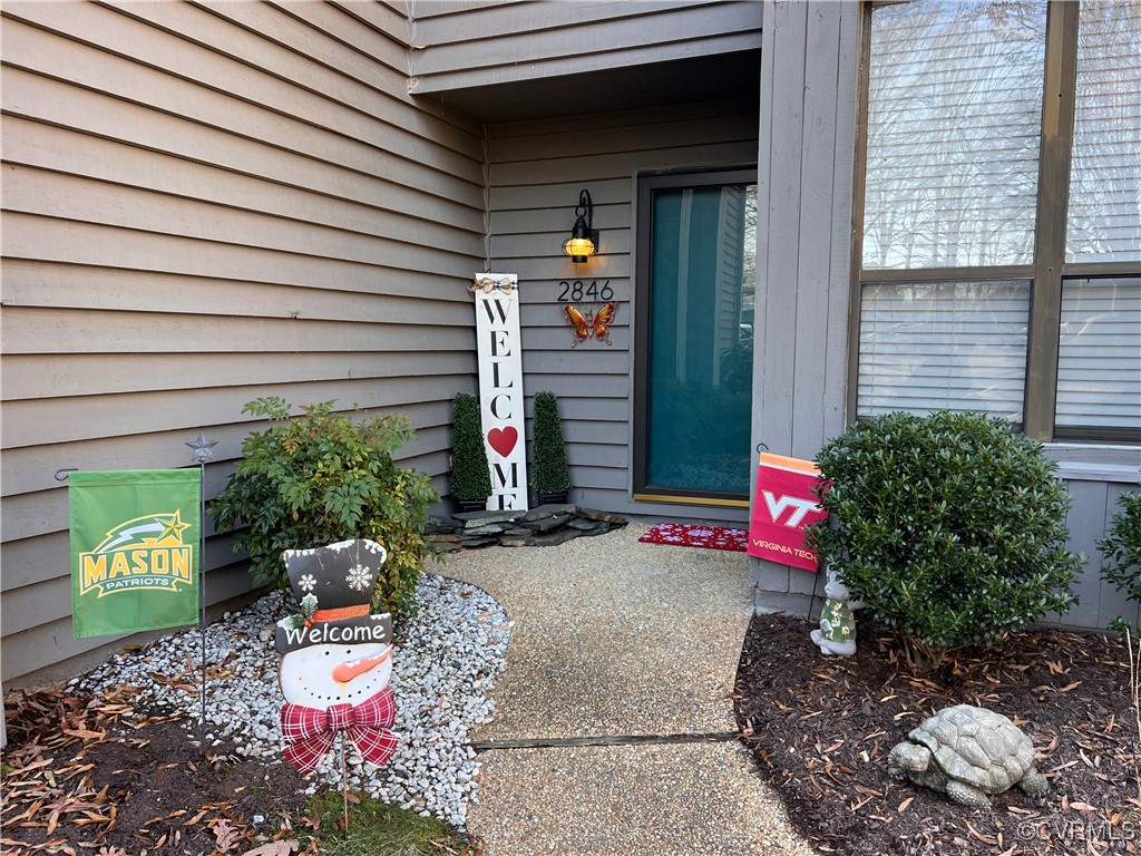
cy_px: 428
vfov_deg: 53.1
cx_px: 570
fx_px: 857
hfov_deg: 67.3
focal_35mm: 26
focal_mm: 5.7
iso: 50
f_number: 1.5
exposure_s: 1/121
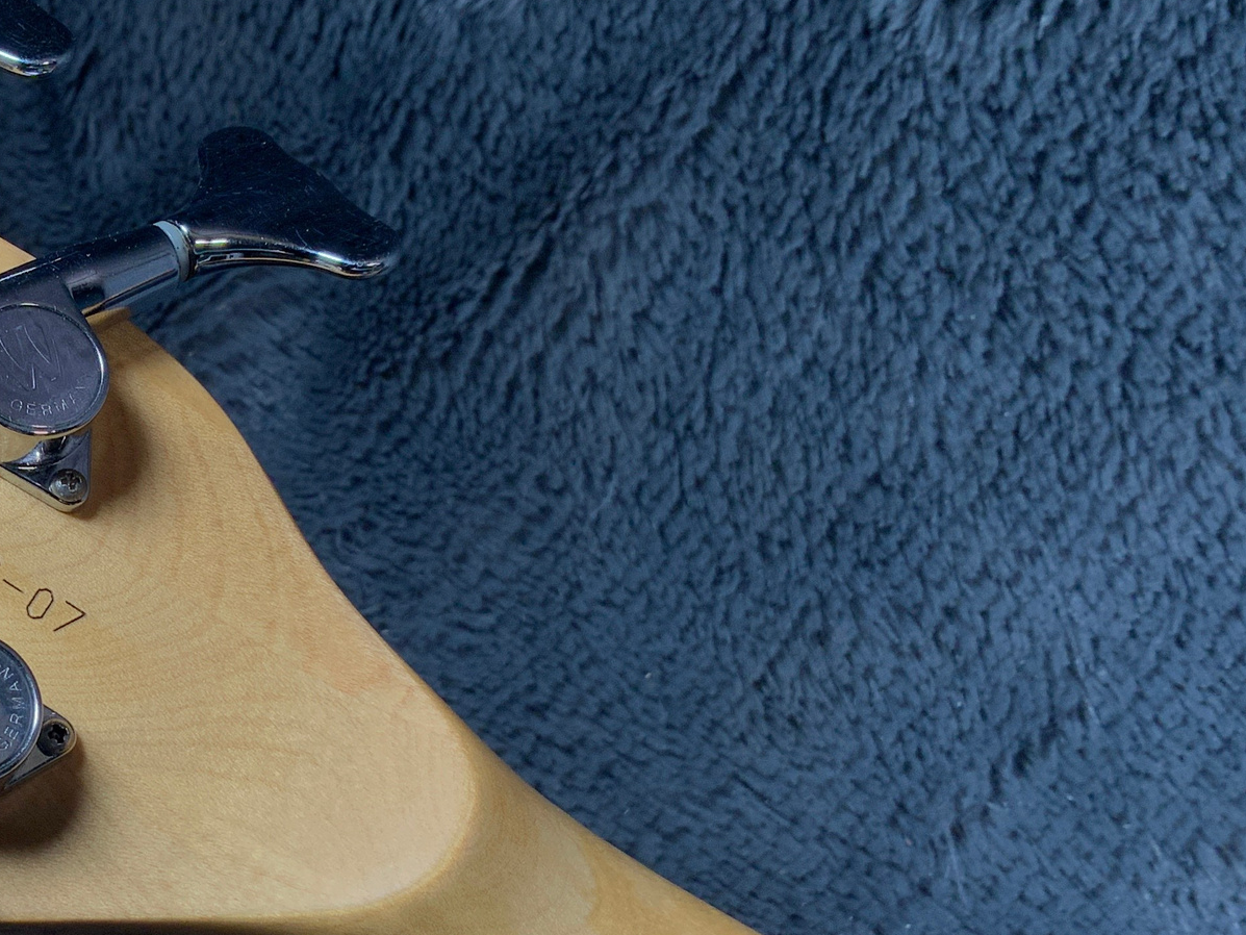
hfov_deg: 29.6
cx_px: 68
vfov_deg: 23.6
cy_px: 592
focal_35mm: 62
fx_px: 2232
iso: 16
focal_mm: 3
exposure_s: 1/104
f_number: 1.8
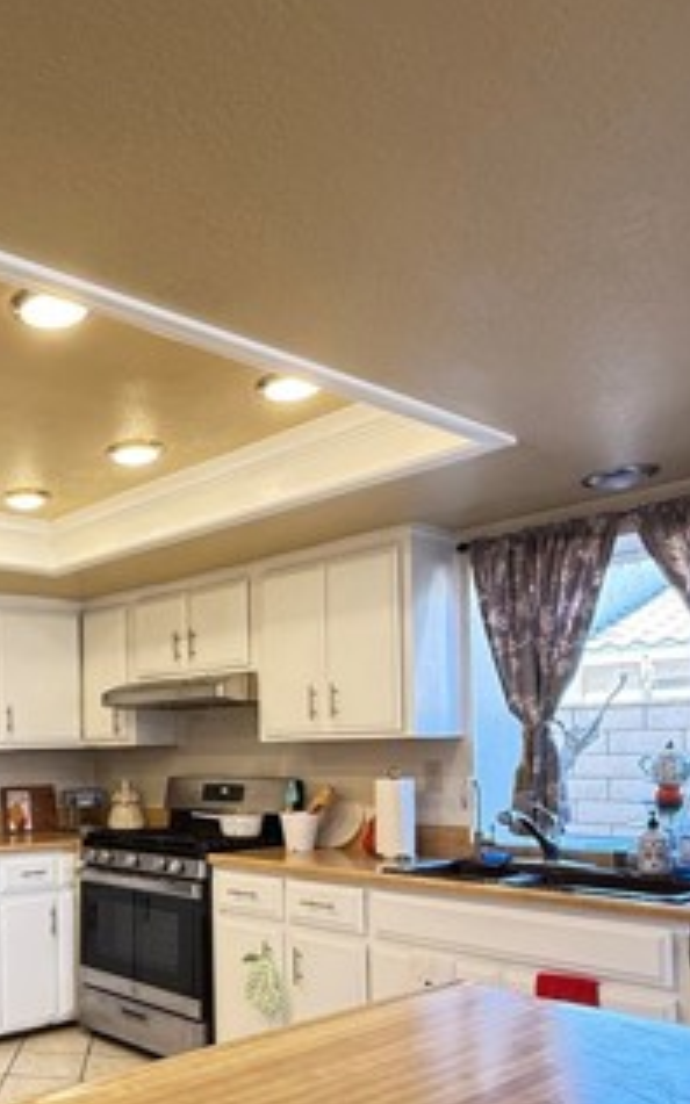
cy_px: 749
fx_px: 903
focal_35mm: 30
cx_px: -17
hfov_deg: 37.0
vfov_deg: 61.2
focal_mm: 2.22
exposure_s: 1/60
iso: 400
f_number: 2.2
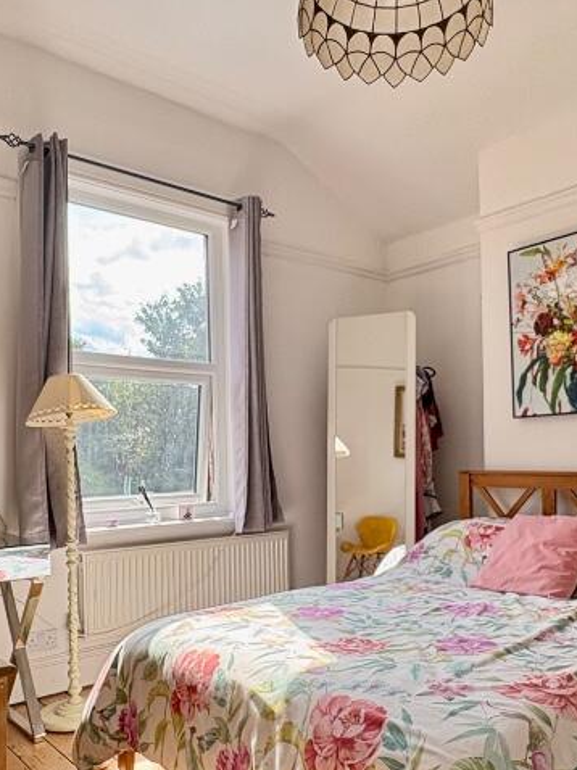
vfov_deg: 59.3
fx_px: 667
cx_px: 300
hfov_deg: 46.7
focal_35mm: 30
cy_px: 474
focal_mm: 2.22
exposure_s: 1/178
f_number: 2.2
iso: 64
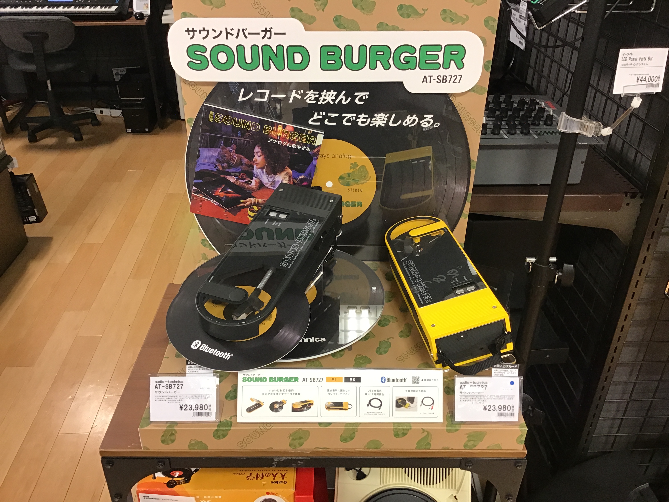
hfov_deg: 58.4
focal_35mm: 31
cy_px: 251
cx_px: 334
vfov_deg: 45.4
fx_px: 599
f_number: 2.4
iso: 80
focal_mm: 3.3
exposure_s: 1/30
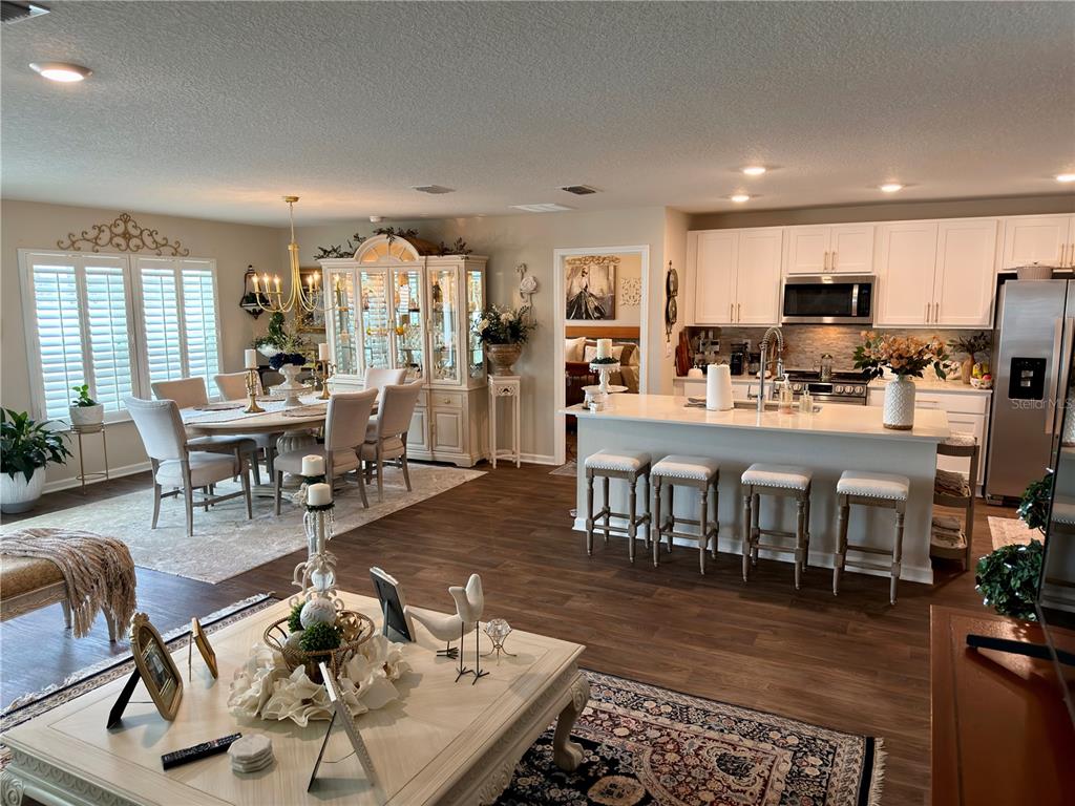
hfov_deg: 71.6
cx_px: 538
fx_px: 745
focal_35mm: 24
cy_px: 403
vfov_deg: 56.8
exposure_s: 1/120
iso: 250
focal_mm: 6.76
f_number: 1.78
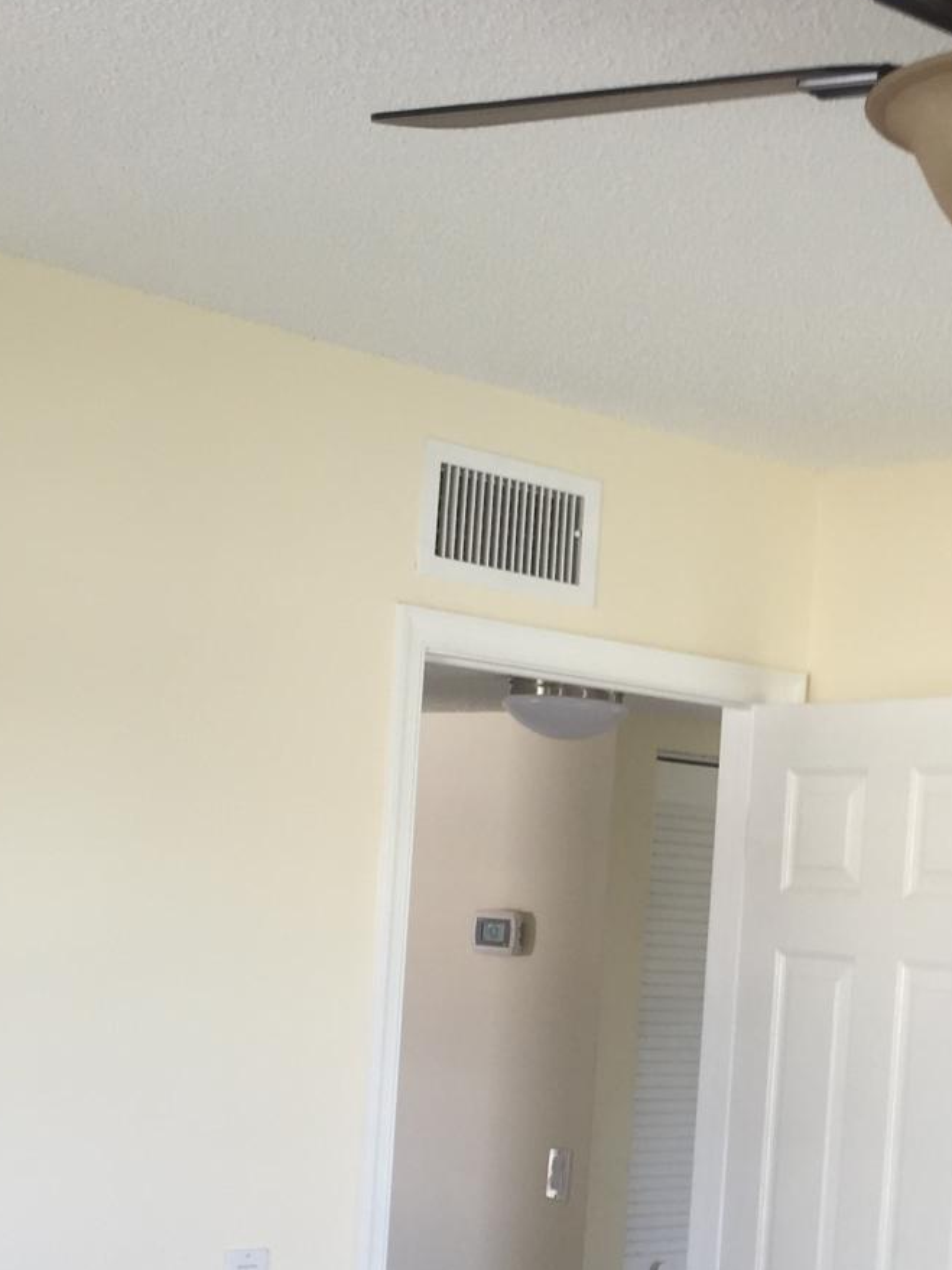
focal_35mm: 66
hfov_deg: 22.0
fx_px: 2421
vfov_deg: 28.8
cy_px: 987
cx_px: 763
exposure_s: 1/60
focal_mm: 4.15
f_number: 2.2
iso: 32
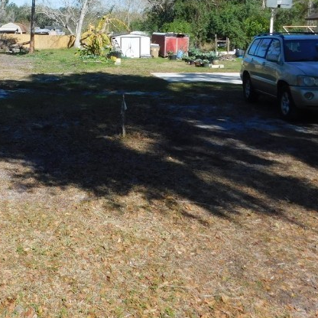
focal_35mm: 50
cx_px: 26
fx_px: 520
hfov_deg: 32.2
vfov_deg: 33.1
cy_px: 64
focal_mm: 4
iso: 125
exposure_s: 1/1250
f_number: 3
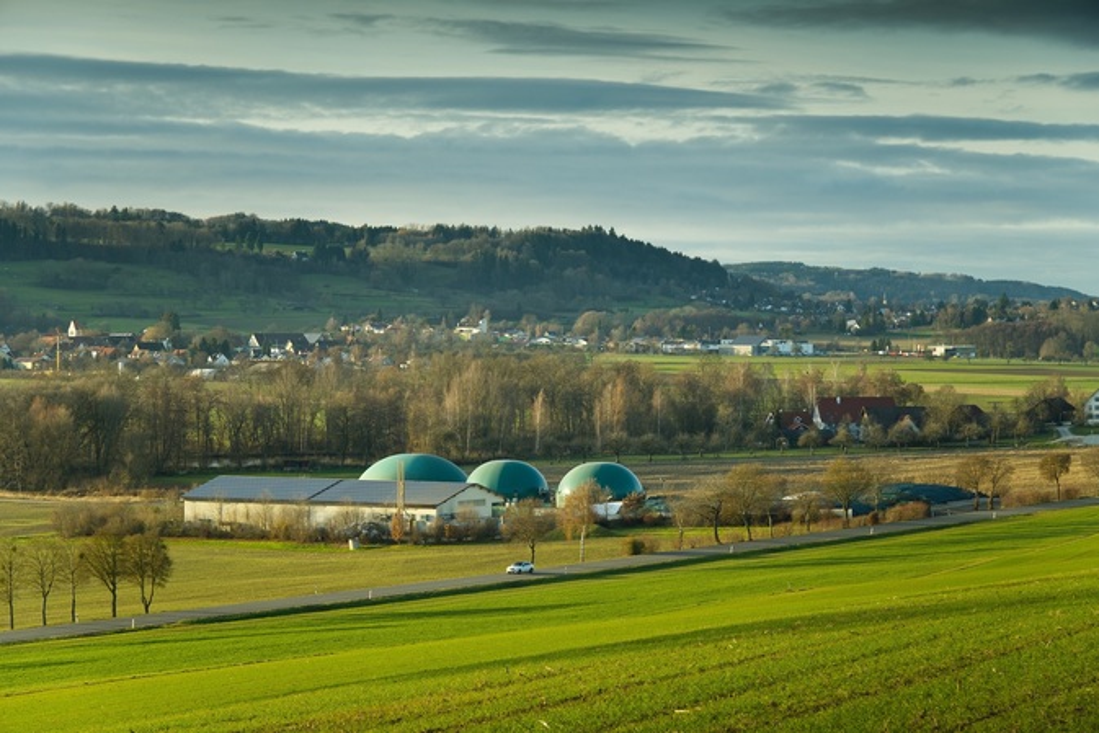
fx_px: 3206
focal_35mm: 105
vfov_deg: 13.0
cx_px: 550
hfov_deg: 19.5
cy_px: 366
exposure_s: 1/125
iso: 125
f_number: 5.6
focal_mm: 70
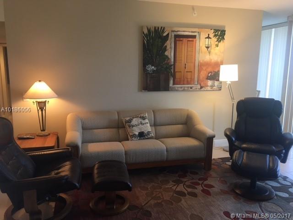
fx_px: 245
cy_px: 110
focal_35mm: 29
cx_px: 146
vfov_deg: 48.2
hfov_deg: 61.7
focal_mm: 4.15
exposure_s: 1/30
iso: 80
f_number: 2.2
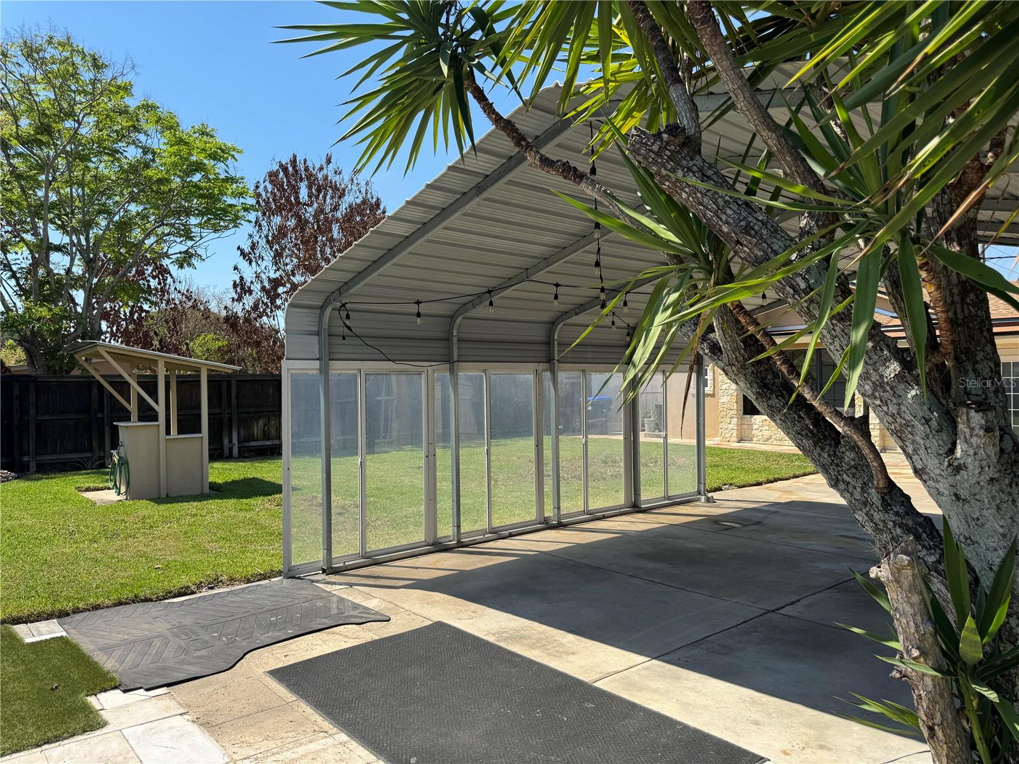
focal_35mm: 24
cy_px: 382
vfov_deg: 56.8
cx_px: 510
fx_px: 706
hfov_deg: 71.6
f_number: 1.78
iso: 80
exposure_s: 1/3247
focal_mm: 6.76
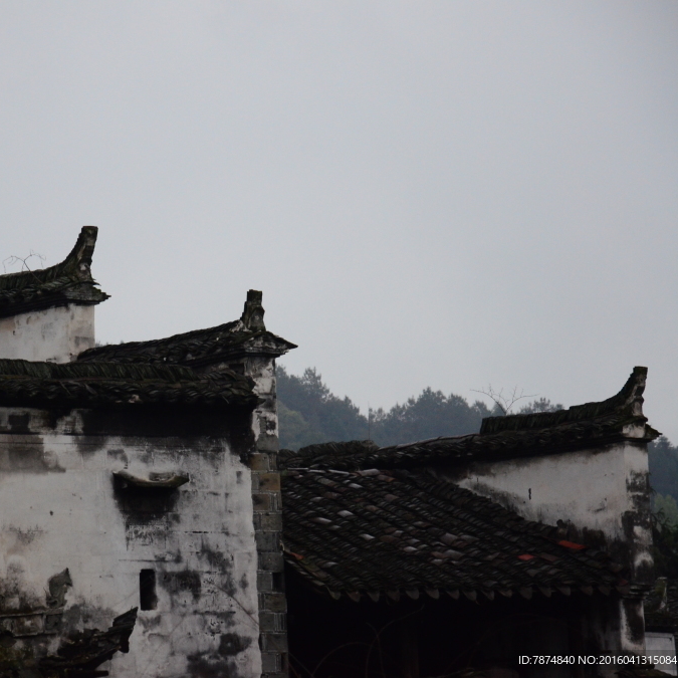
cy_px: 340
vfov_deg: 8.6
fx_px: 4490
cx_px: 226
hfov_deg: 8.6
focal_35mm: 203
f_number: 5.6
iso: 2000
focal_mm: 105
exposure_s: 1/80
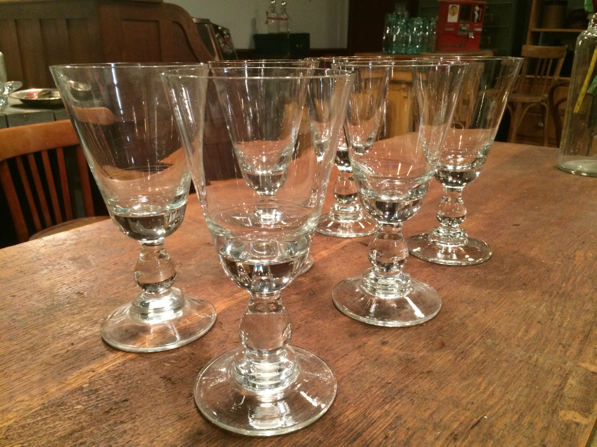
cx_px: 298
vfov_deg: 48.2
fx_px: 500
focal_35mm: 29
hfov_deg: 61.7
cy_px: 224
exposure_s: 1/24
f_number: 2.2
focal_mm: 4.15
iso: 320
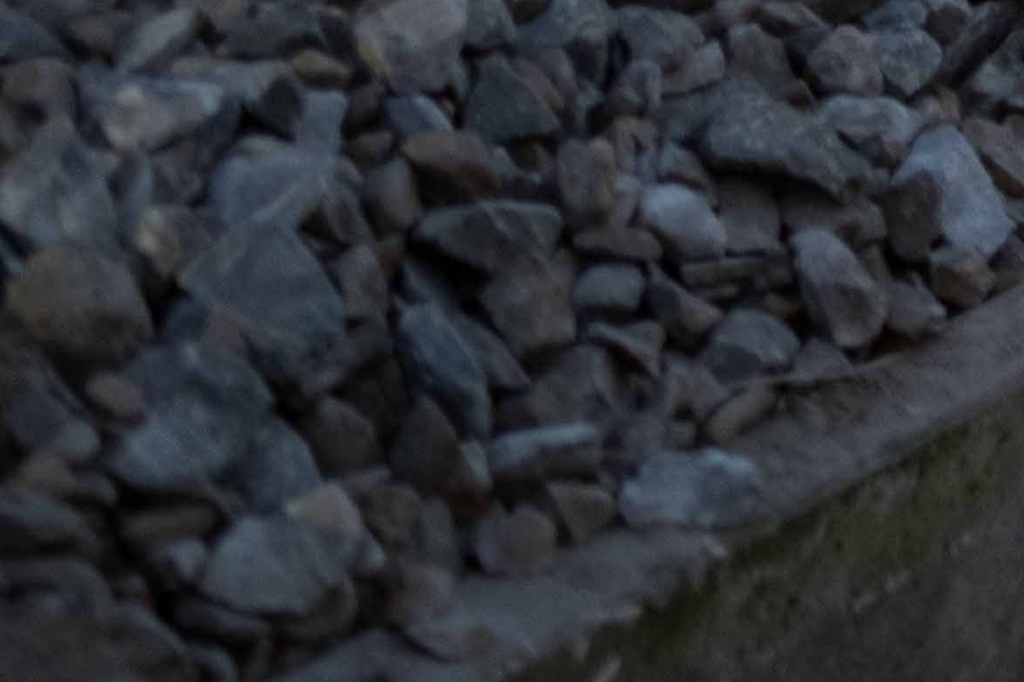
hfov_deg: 6.7
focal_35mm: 259
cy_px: -1601
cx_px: 3659
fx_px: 7365
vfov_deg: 5.0
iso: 200
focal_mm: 35
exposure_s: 1/30
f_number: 1.4
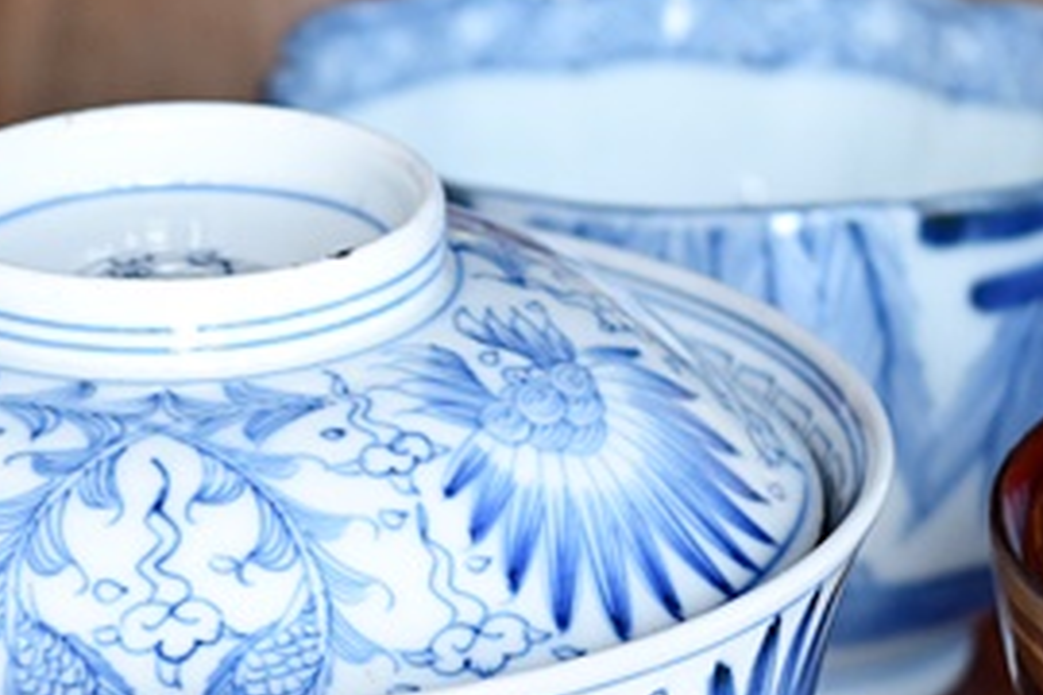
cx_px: 185
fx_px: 7083
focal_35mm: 244
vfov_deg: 5.6
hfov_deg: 8.4
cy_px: 736
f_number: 5.6
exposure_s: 1/8
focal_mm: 55
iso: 800
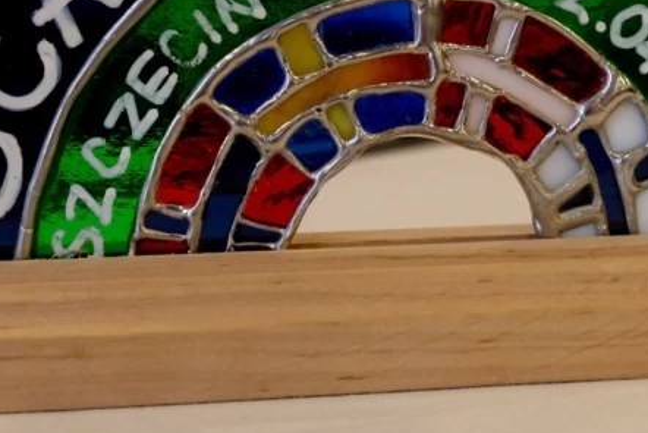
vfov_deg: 21.3
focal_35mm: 62
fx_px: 1116
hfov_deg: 32.3
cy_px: 26
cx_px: 370
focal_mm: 21.4
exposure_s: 1/60
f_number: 5.6
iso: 3200
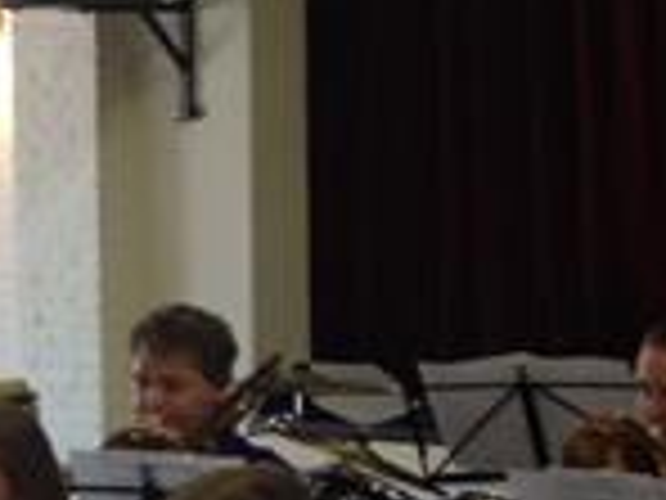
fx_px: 3405
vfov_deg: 8.4
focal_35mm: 177
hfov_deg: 10.2
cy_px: 300
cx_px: -706
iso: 100
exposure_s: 1/20
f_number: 2.4
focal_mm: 4.28
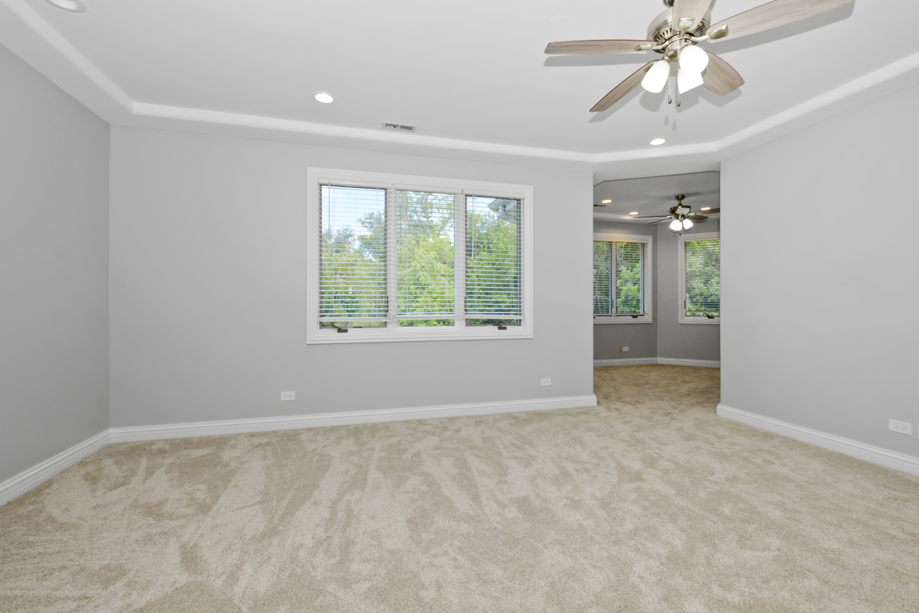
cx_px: 460
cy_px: 306
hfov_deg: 100.4
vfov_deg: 77.3
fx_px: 383
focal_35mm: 15
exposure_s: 1/100
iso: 250
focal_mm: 10
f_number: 7.1
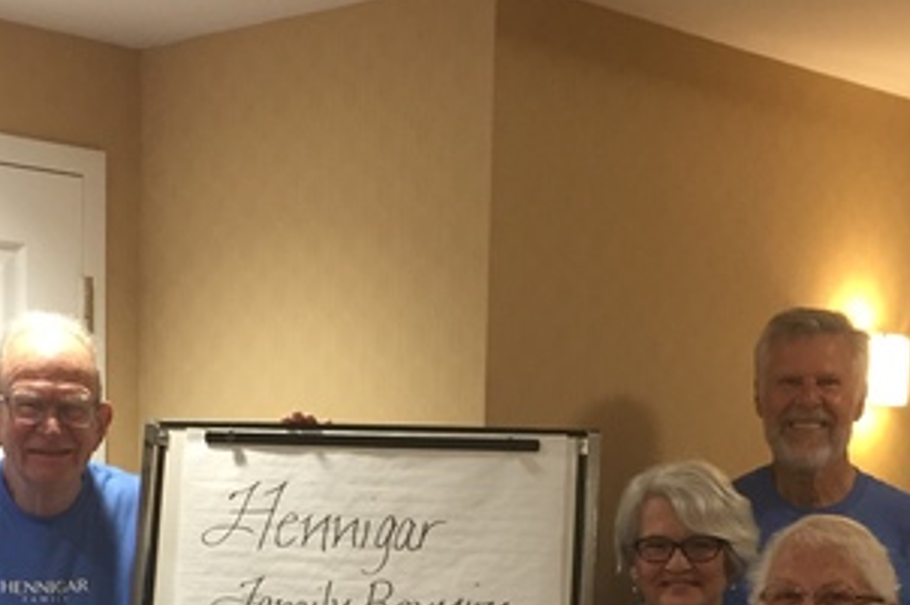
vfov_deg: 18.2
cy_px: 677
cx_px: 431
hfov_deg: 28.1
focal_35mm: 72
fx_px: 1819
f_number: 2.2
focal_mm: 4.15
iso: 125
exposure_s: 1/30
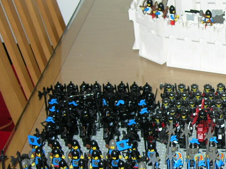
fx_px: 679
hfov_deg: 18.1
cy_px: 76
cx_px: 263
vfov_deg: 14.2
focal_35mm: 104
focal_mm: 8.5
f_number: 2.9
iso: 64
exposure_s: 1/60.1
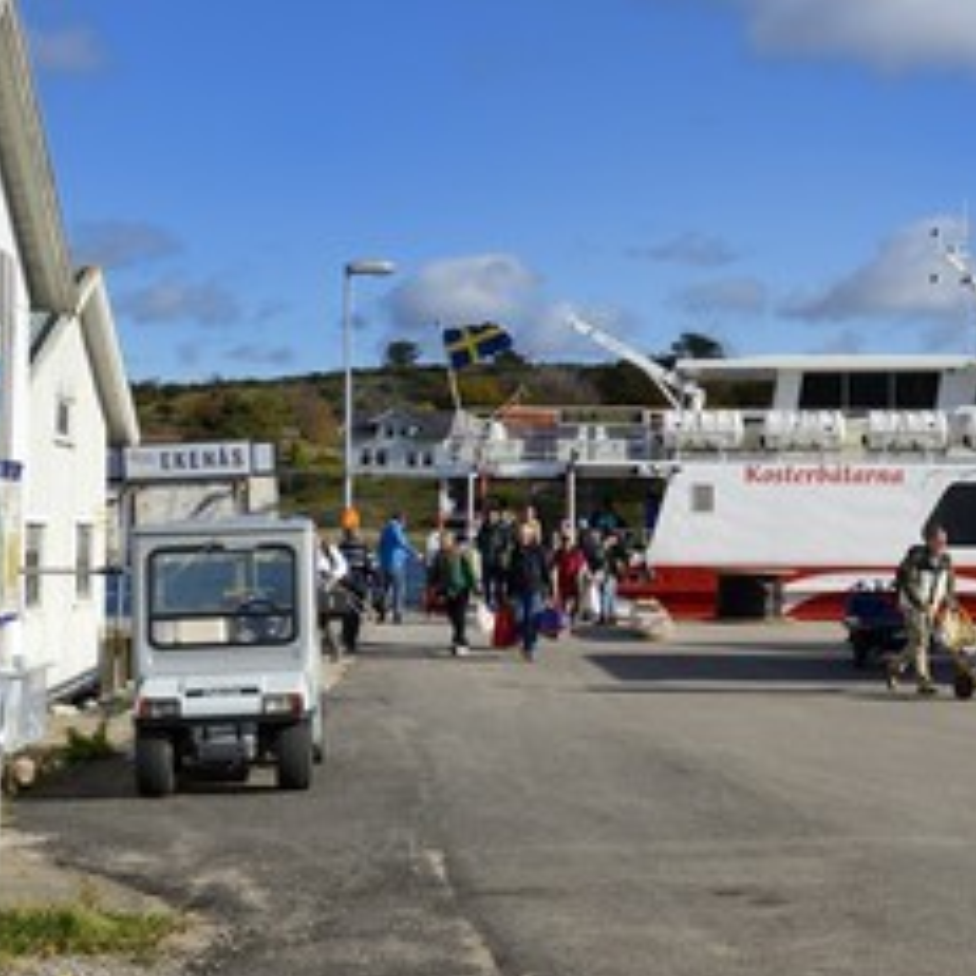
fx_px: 2169
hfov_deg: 25.1
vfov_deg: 25.3
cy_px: 587
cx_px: 697
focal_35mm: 68
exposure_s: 1/400
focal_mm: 44
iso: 400
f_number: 13
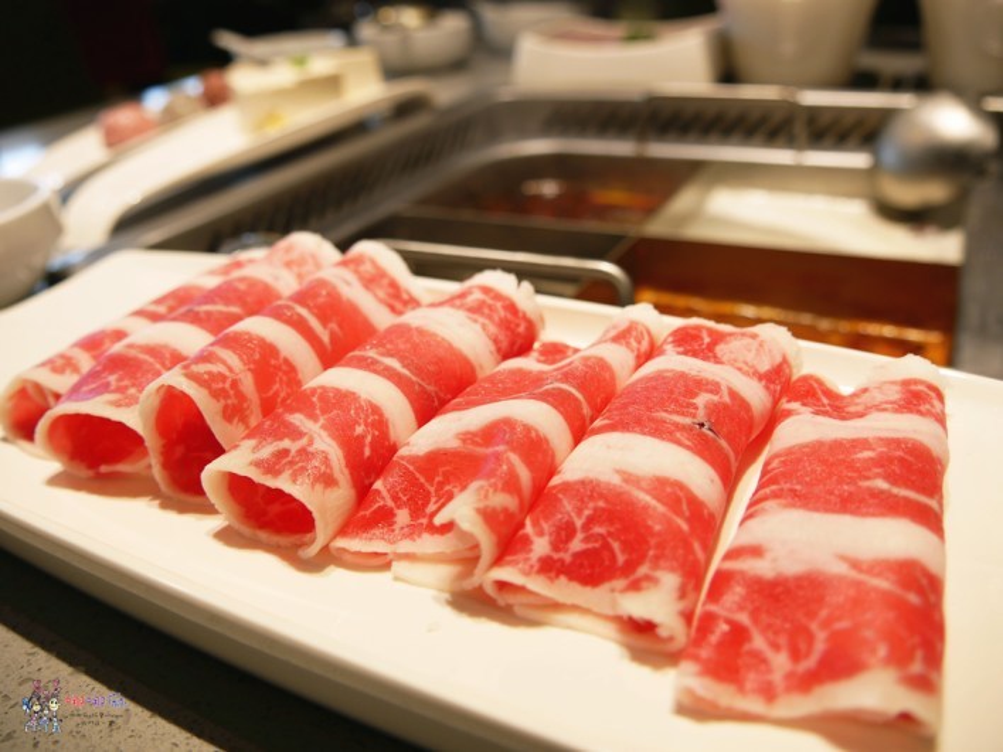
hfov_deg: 63.4
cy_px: 376
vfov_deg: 49.7
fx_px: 811
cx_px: 502
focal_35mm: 28
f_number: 3.5
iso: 200
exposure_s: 1/80
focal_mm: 14
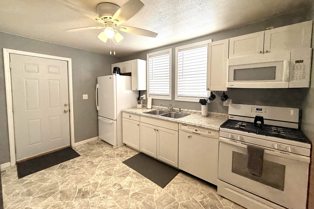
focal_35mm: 15
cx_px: 153
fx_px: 131
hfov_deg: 100.4
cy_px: 95
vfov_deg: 77.1
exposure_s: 1/120
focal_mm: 2.22
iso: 80
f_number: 2.2
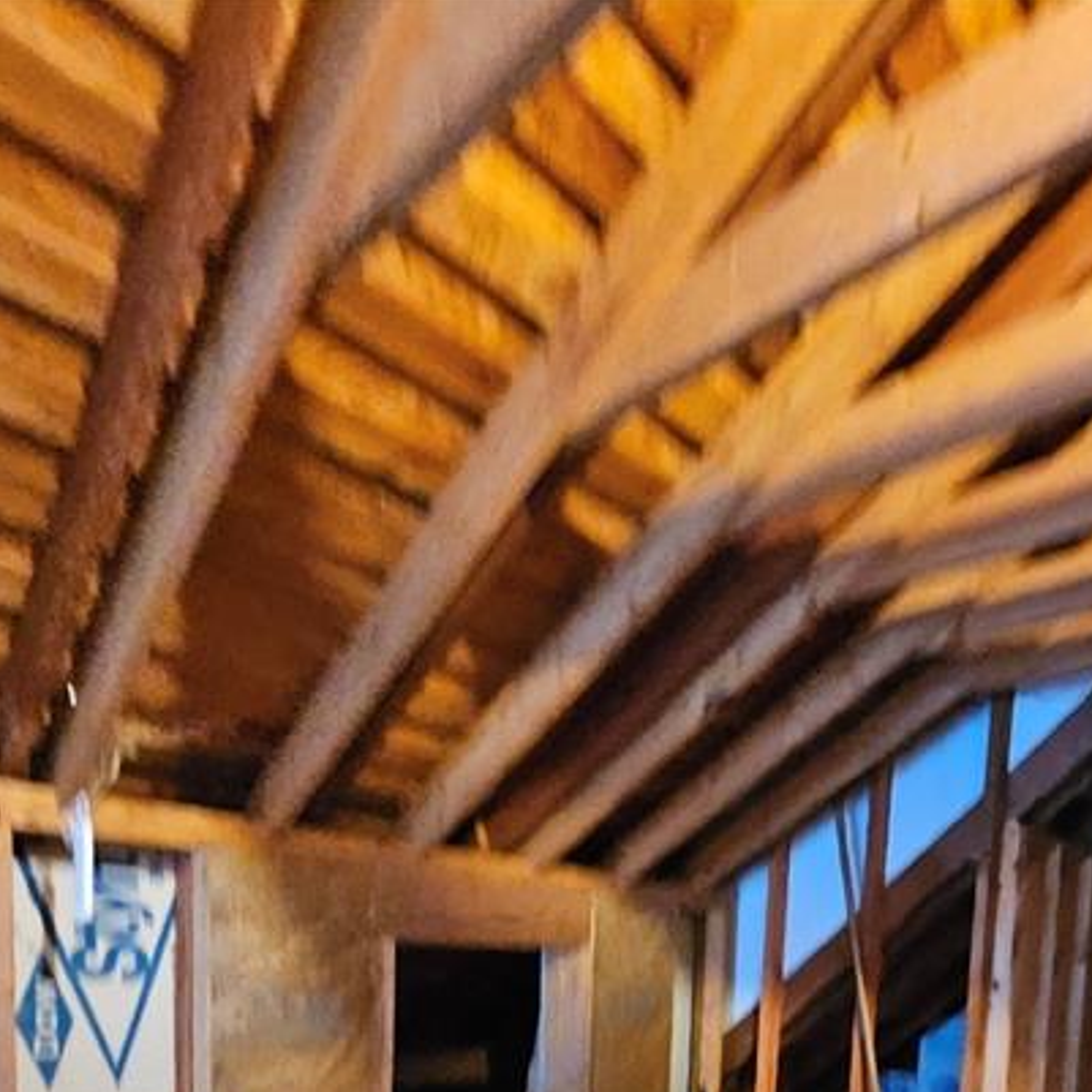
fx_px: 785
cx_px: 643
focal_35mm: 22
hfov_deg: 69.1
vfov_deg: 56.7
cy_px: 1040
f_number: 2.2
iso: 2000
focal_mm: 2.2
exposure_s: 1/24
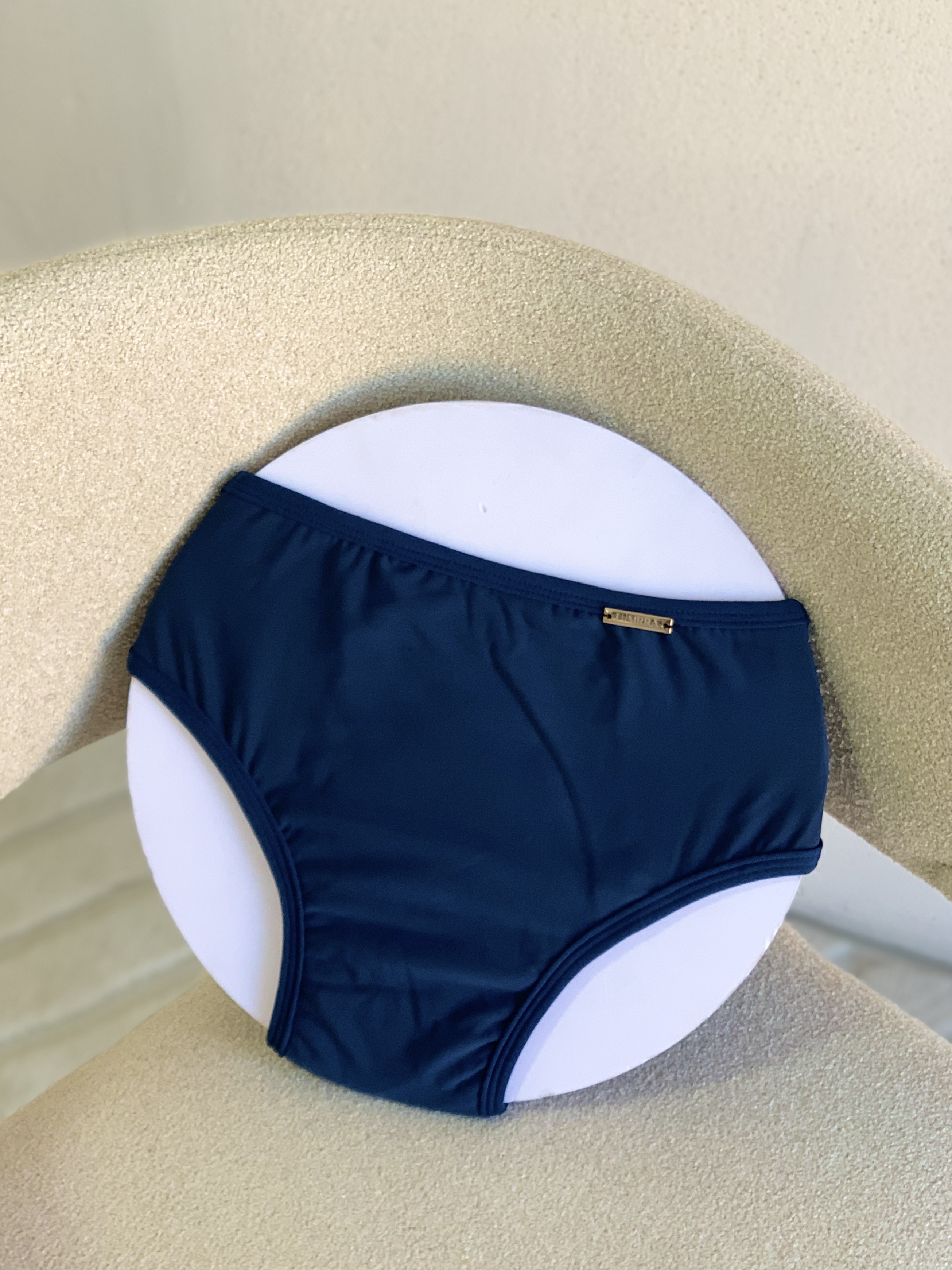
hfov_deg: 28.0
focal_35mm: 52
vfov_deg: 36.8
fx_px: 1907
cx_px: 476
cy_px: 635
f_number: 2.4
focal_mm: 6
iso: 80
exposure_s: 1/122
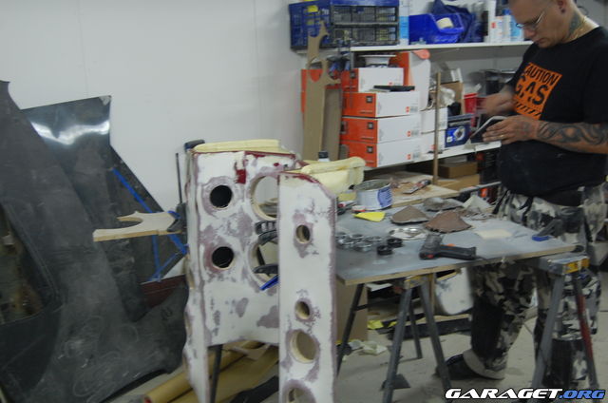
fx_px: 657
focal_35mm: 39
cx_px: 304
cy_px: 202
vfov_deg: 34.1
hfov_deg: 49.6
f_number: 4.2
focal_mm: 26
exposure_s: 1/15
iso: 800
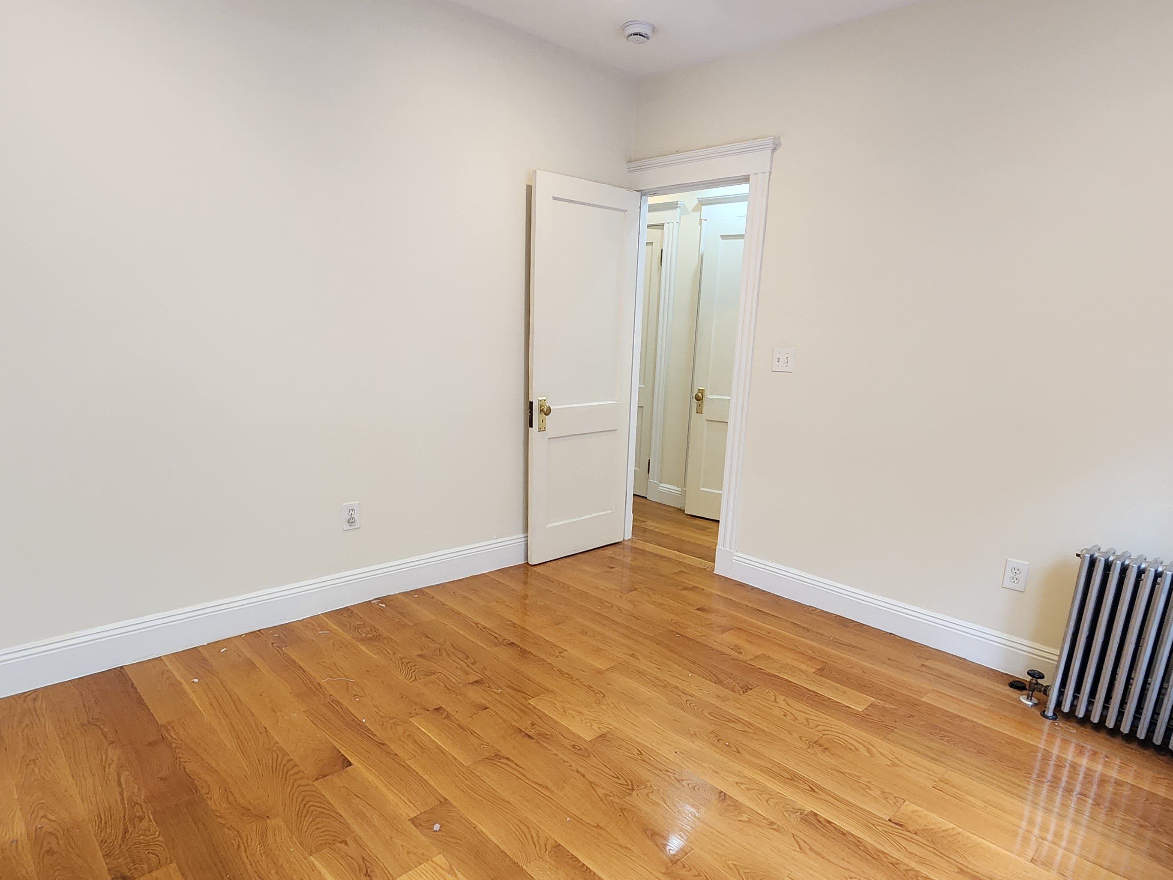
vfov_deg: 68.3
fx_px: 644
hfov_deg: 84.7
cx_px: 579
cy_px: 507
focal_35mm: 19
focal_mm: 2.2
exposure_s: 1/60
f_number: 2.2
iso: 250
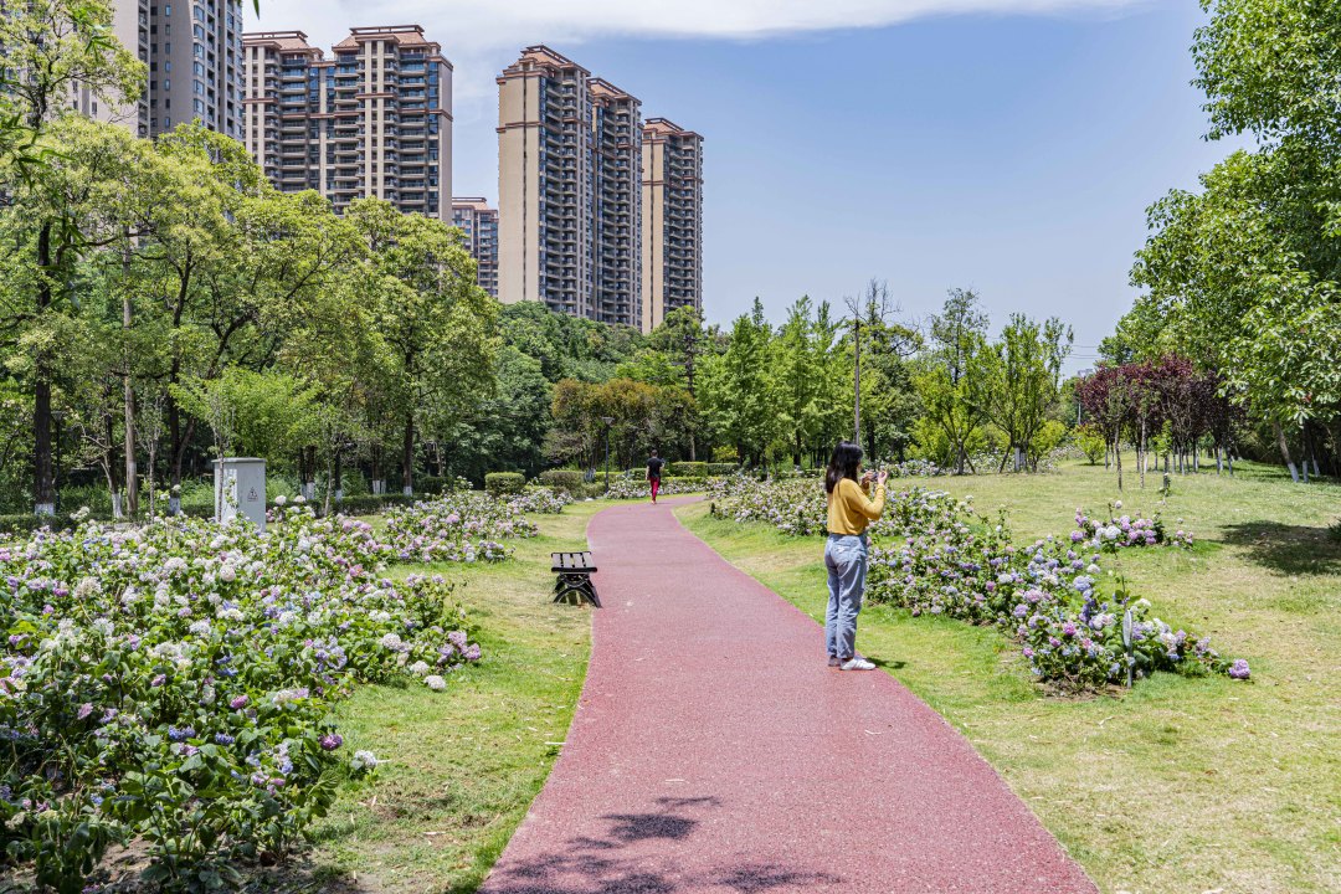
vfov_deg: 37.9
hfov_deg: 54.4
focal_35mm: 35
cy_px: 447
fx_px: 1304
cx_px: 670
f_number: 7.1
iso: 200
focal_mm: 35
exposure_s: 1/400
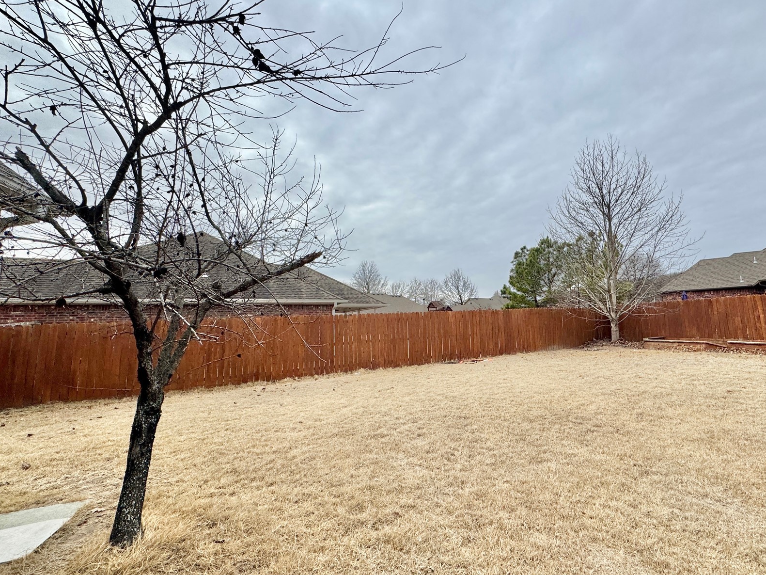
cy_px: 271
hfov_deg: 90.3
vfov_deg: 74.7
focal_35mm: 17
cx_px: 445
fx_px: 376
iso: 50
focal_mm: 2.22
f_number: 2.2
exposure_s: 1/2273
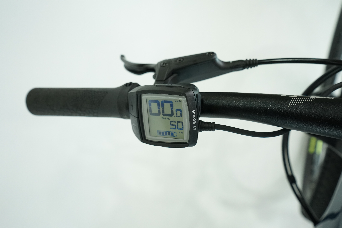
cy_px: 114
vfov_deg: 46.4
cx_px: 171
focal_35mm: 28
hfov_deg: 65.5
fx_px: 266
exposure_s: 1/200
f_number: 5.6
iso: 1600
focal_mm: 28
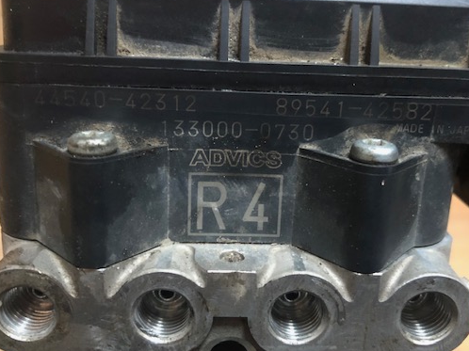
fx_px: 488
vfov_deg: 39.5
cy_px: 152
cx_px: 251
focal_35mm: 36
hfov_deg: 51.3
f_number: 1.8
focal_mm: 4
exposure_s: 1/4
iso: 125
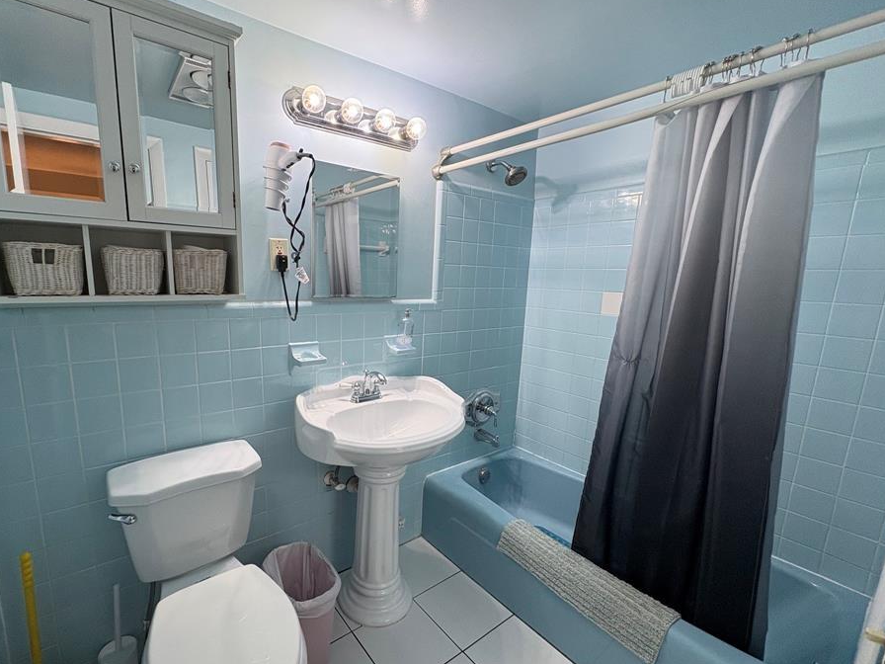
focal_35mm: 16
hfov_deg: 94.0
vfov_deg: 78.0
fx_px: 409
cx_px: 389
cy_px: 350
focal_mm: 2.22
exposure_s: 1/120
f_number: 2.2
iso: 200
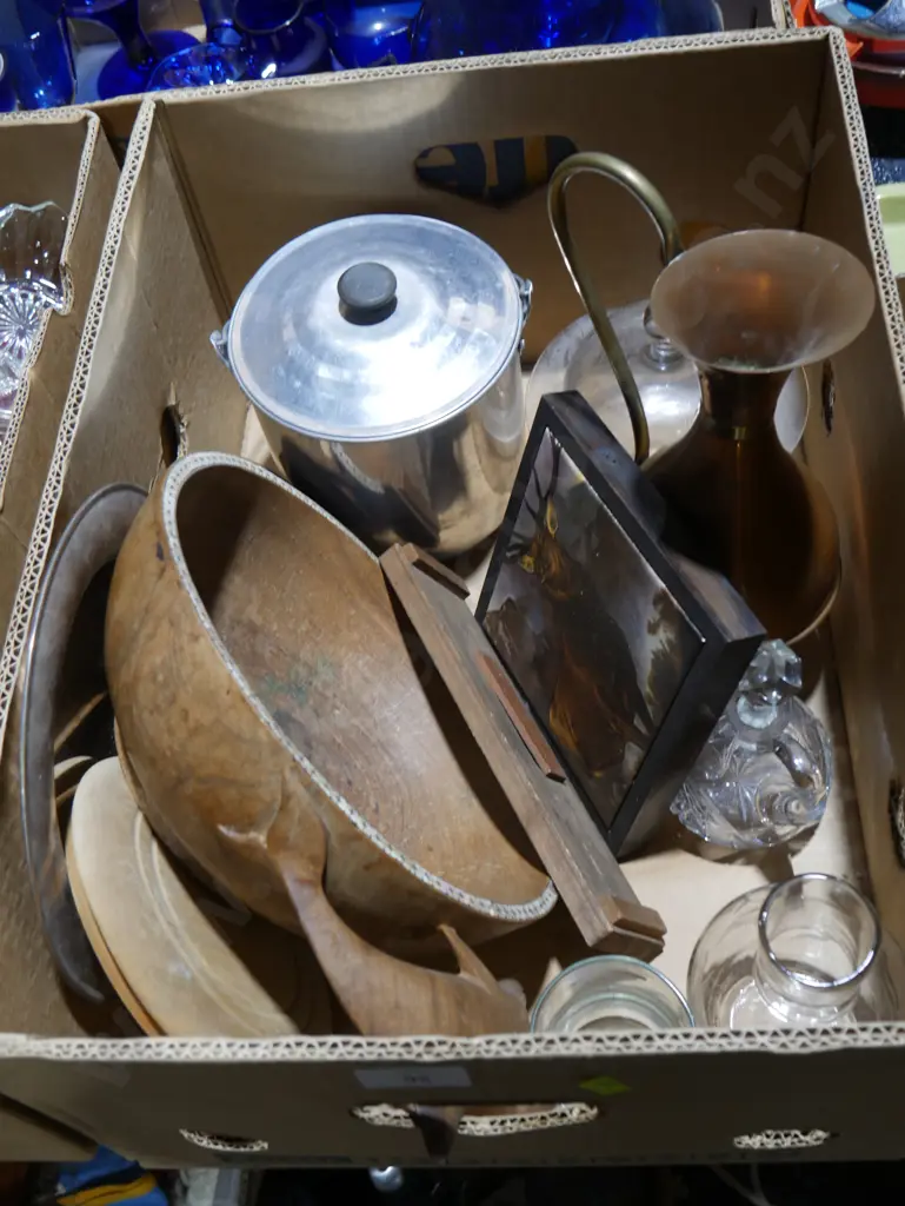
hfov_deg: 39.7
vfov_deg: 51.3
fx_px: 1254
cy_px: 603
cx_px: 452
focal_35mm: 36
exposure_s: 1/60
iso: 320
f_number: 4
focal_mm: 18
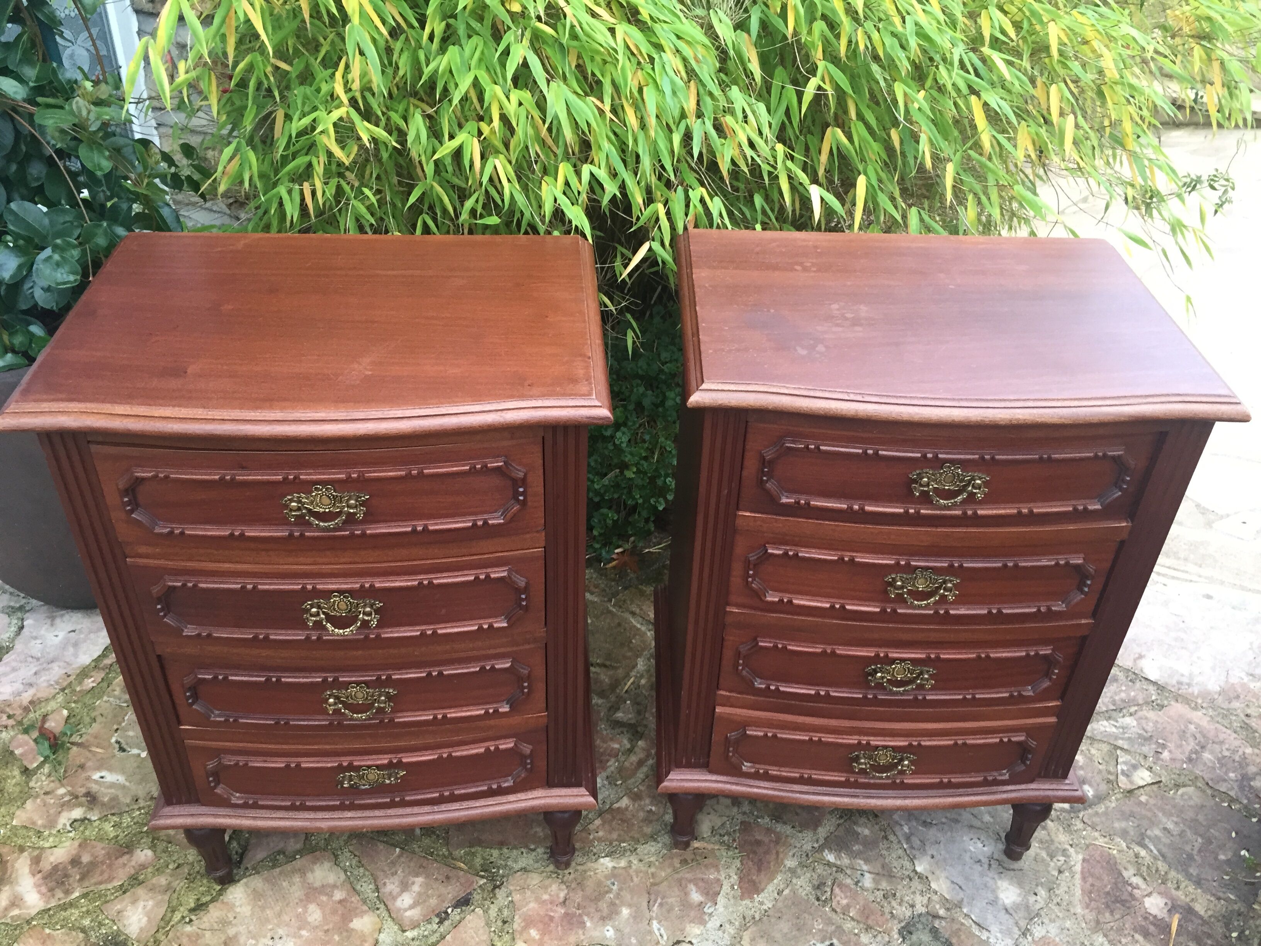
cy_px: 473
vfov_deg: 48.2
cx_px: 630
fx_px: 1056
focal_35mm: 29
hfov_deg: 61.7
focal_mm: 4.15
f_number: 2.2
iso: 125
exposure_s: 1/30
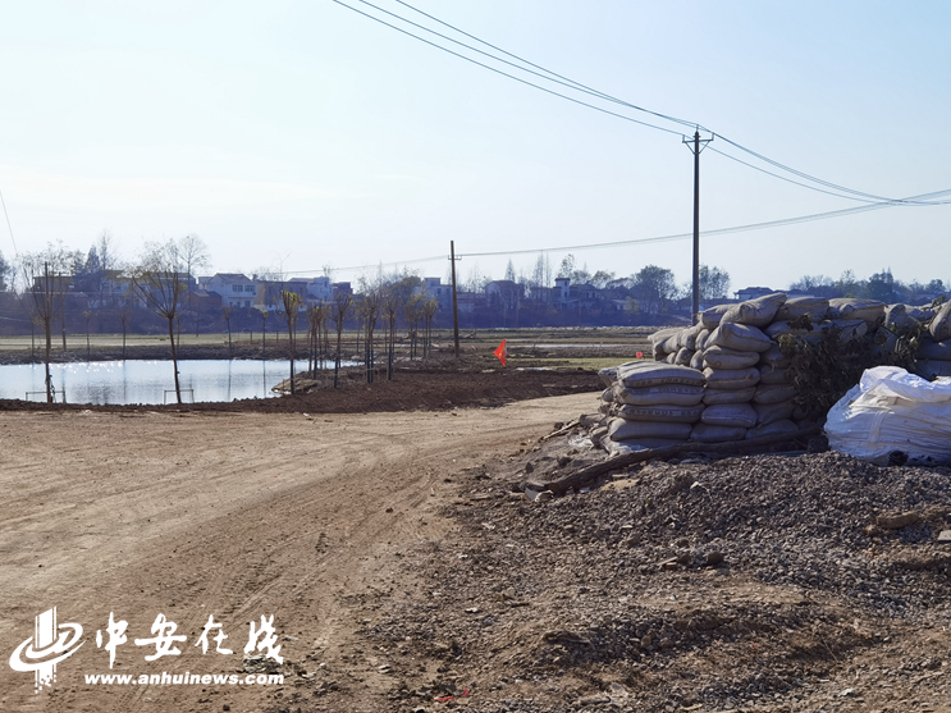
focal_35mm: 42
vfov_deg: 34.3
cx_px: 452
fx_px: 1154
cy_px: 349
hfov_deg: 44.8
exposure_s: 1/6993
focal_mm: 6.71
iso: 50
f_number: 1.9
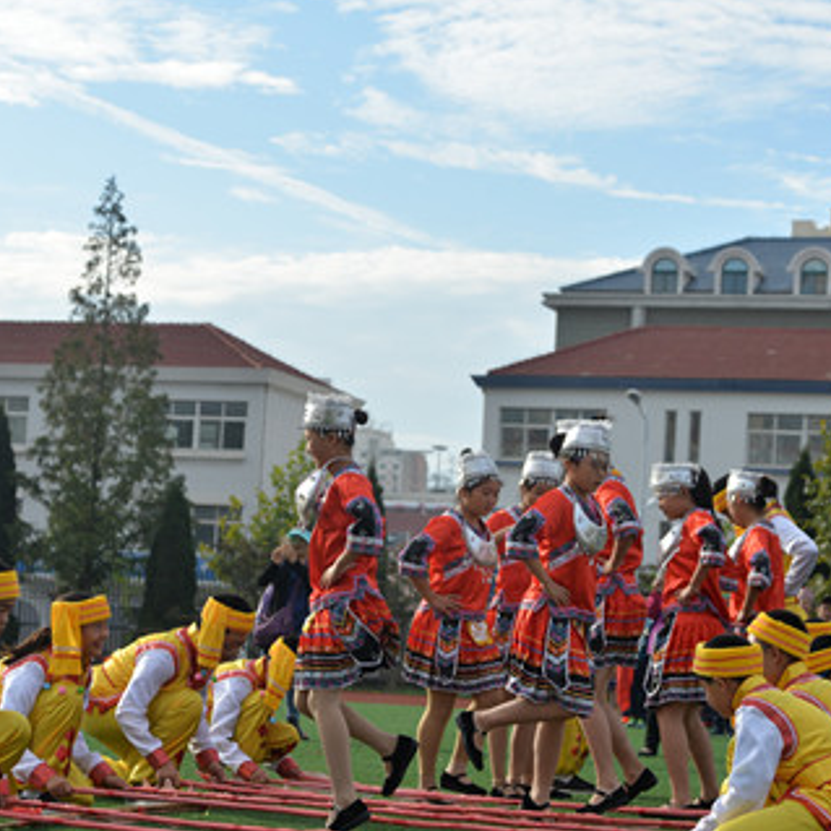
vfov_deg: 19.1
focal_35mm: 91
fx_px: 2472
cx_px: 438
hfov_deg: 19.1
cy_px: 460
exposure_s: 1/2500
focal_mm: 62
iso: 500
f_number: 5.6
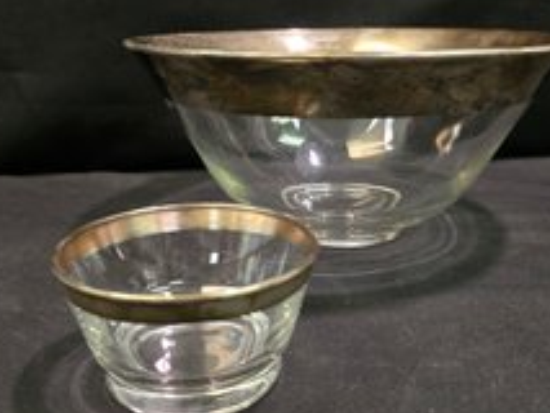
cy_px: 203
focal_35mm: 37
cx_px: 280
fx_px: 588
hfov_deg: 50.1
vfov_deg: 38.7
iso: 1000
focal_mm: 6.3
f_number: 1.7
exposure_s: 1/60
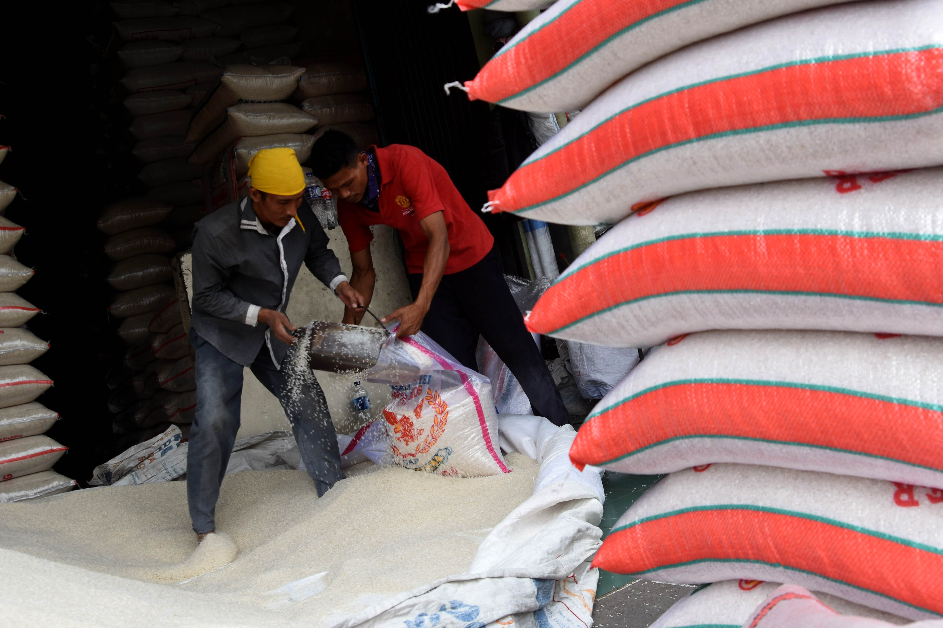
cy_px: 268
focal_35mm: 32
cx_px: 417
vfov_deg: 41.5
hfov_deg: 59.1
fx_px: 828
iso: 200
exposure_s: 1/250
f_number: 5.6
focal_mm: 17
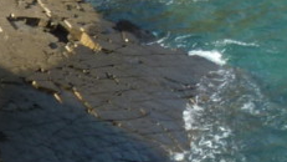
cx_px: 152
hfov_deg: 11.2
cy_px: -211
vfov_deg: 6.1
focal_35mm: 193
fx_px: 1469
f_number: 4
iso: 80
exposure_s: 1/200
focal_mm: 5.6
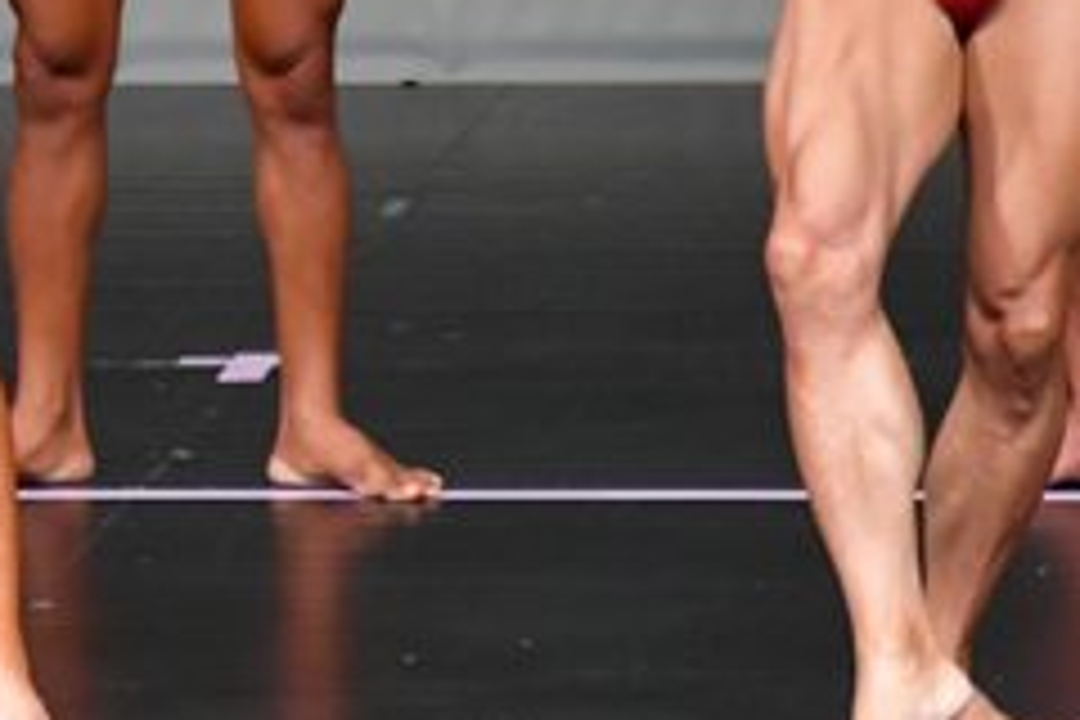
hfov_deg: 2.1
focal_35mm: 967
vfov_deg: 1.4
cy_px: -112
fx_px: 29008
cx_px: -164
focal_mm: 200
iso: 4000
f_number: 5.6
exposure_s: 1/400
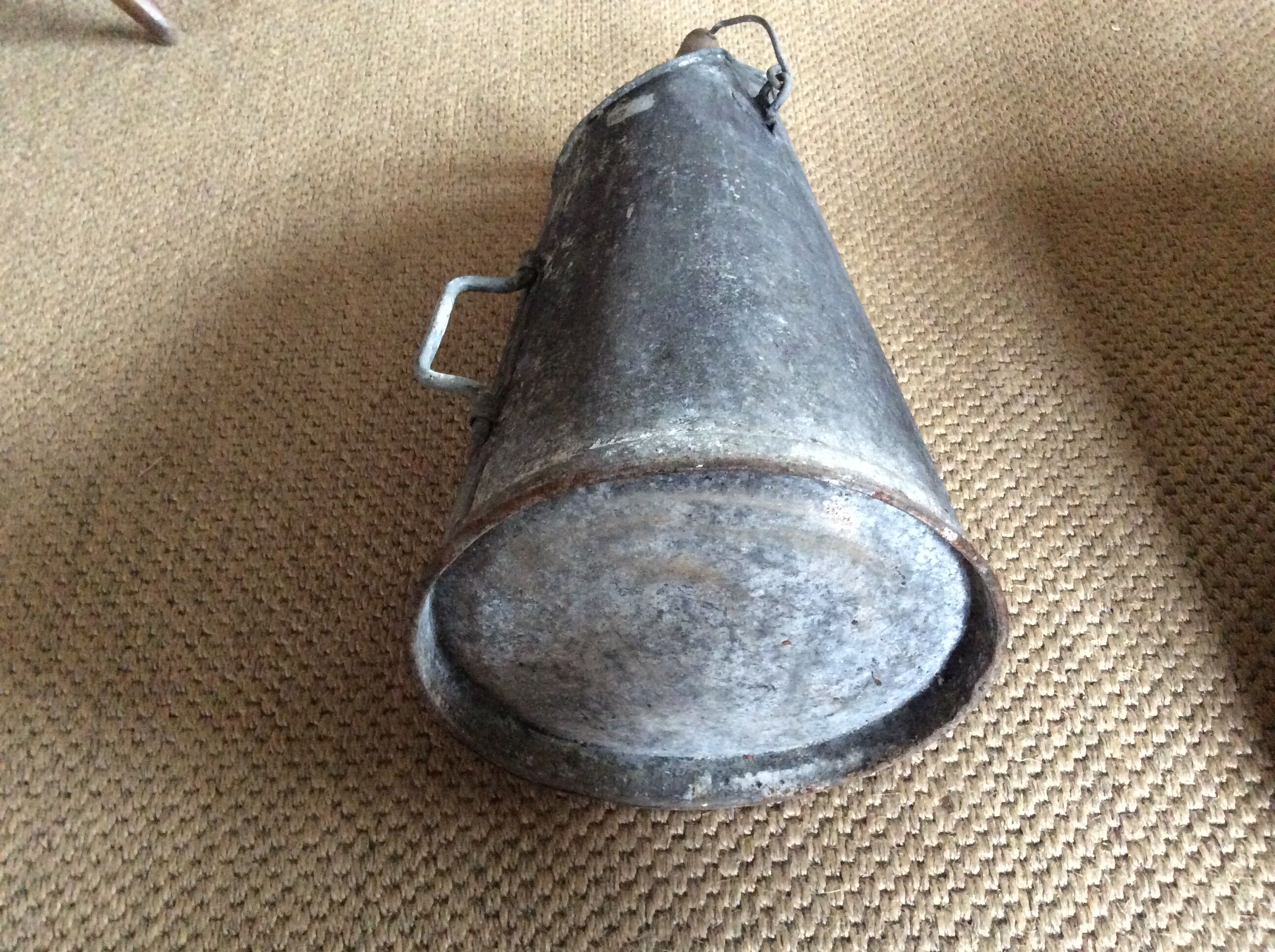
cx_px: 638
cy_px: 476
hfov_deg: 56.9
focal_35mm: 32
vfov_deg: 44.1
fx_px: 1177
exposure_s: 1/17
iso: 400
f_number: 2.4
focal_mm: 3.3
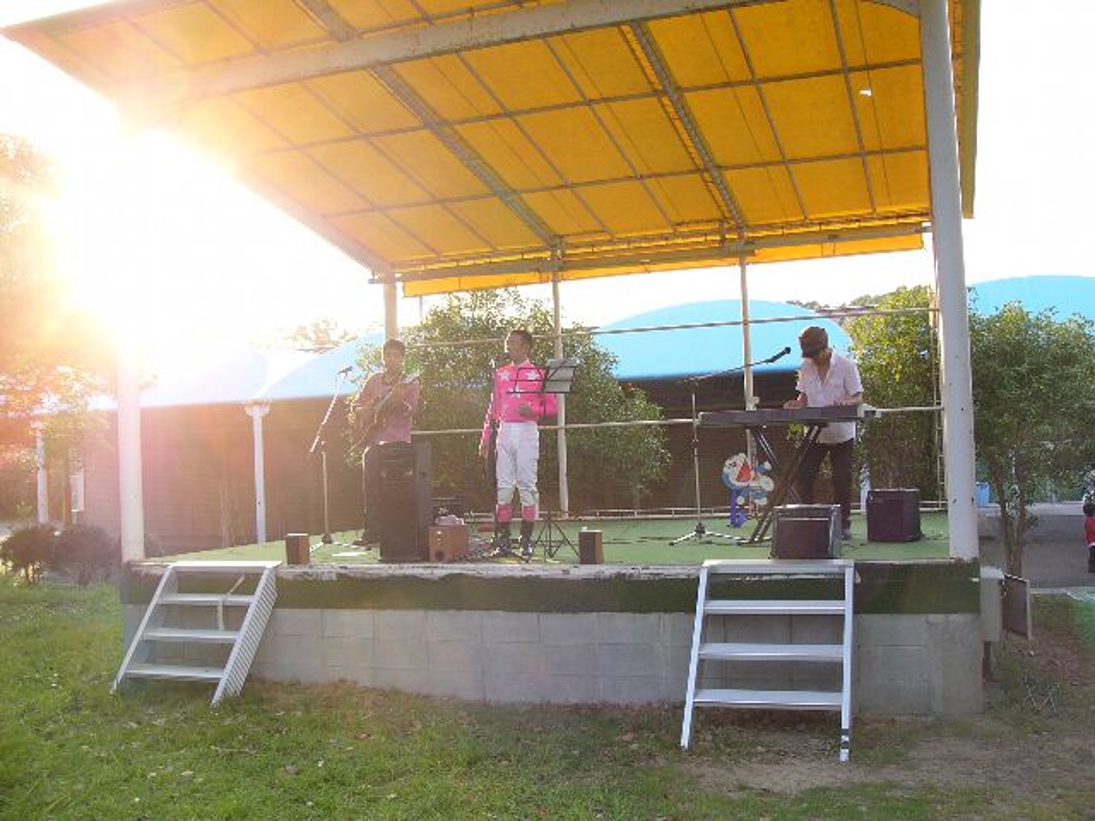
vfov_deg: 39.7
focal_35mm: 36
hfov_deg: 51.4
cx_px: 548
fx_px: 1139
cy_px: 410
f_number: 4
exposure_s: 1/80
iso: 50
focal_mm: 6
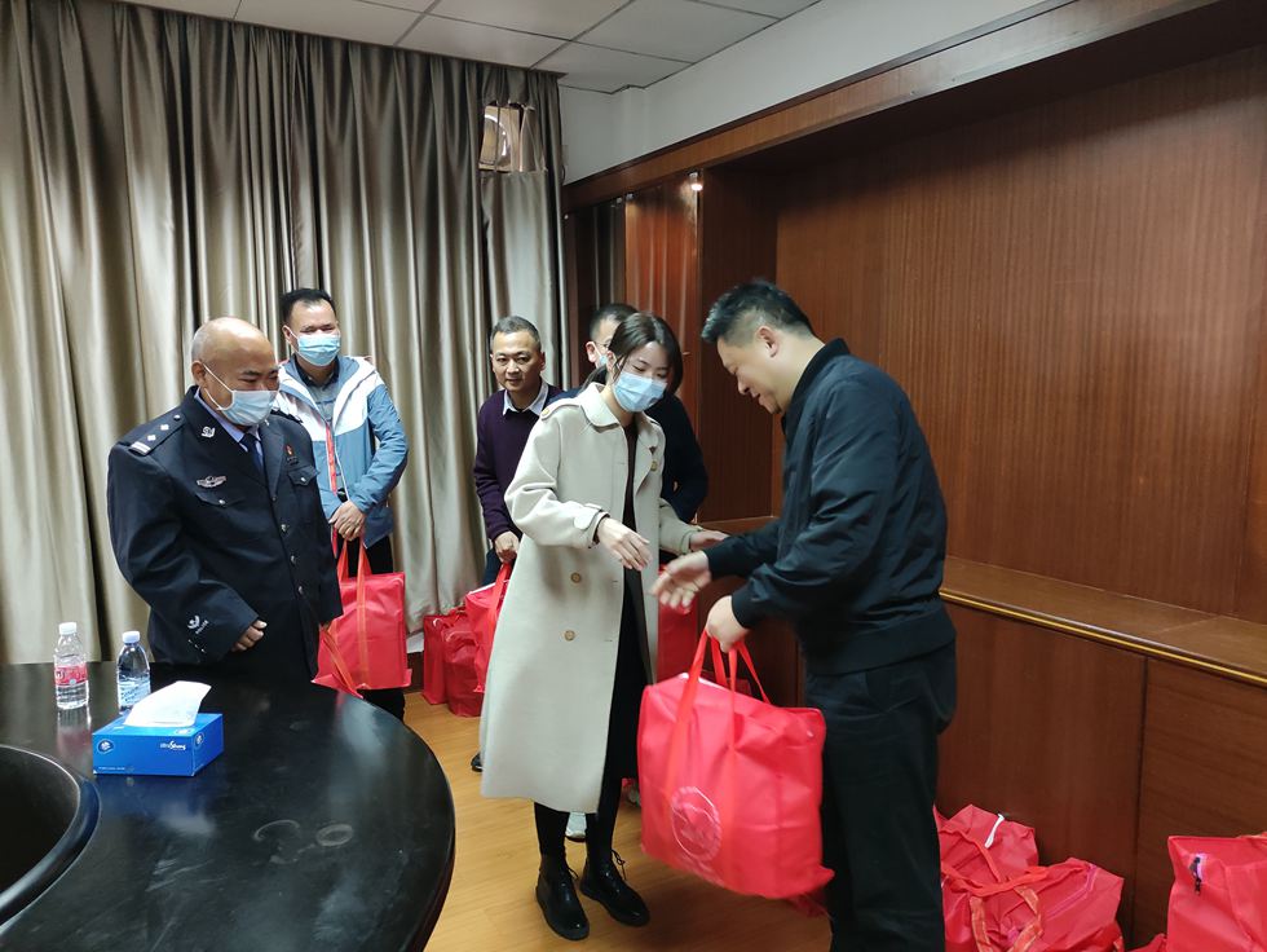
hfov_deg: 69.4
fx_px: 915
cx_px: 634
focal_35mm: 25
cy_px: 476
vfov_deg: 54.9
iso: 928
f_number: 1.89
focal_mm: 5.43
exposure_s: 1/50
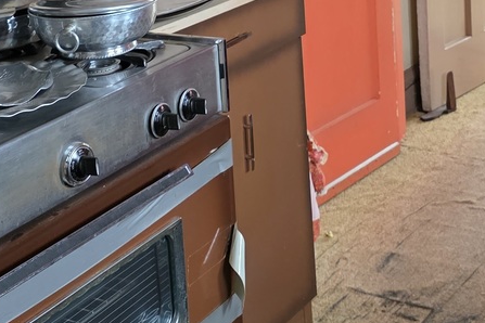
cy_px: -75
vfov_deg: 16.9
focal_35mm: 77
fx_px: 1037
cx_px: 333
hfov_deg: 26.1
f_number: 1.7
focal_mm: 6.3
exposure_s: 1/120
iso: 800
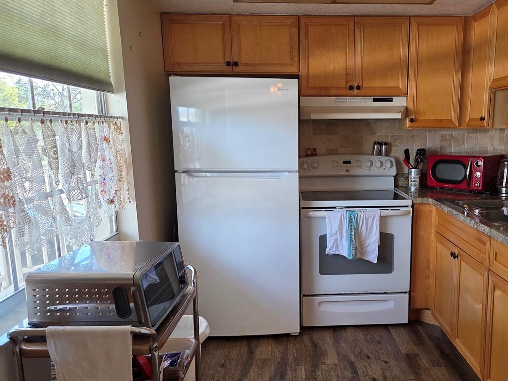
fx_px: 484
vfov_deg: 42.8
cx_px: 331
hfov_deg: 54.4
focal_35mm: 33
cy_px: 216
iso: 80
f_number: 1.8
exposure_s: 1/120
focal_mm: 5.4
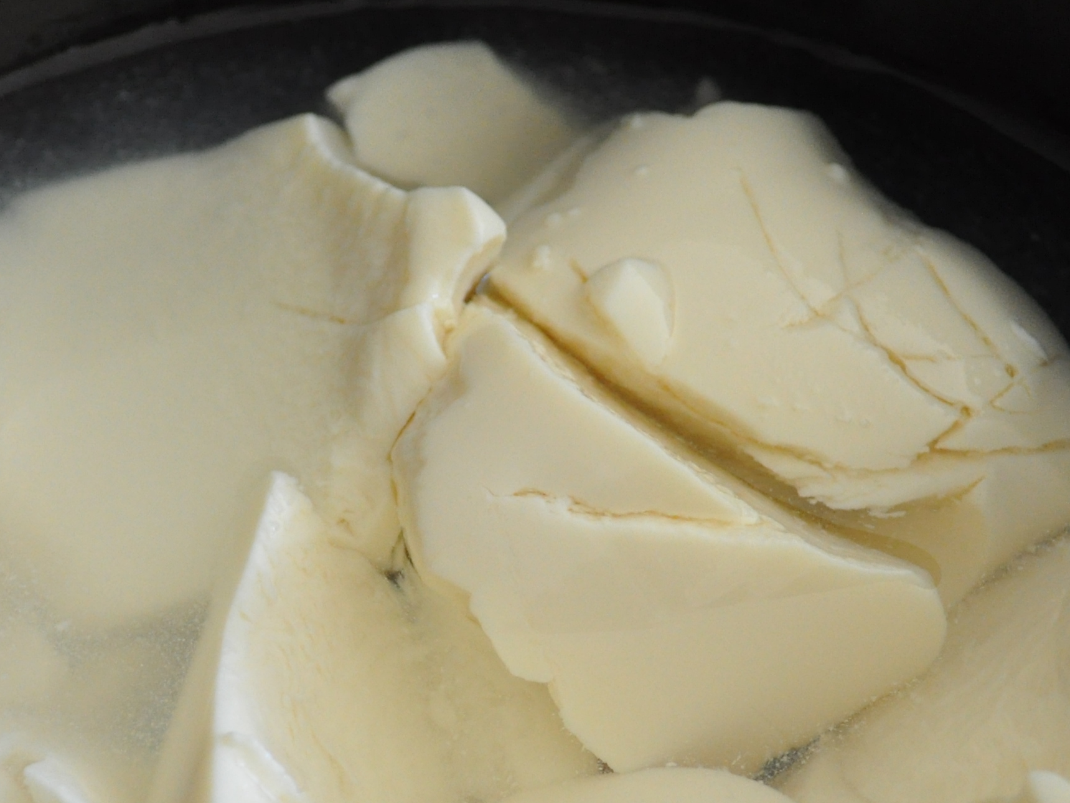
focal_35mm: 115
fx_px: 3554
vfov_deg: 12.8
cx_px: 417
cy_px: 607
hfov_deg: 17.1
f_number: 4.8
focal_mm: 32
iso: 1000
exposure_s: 1/60
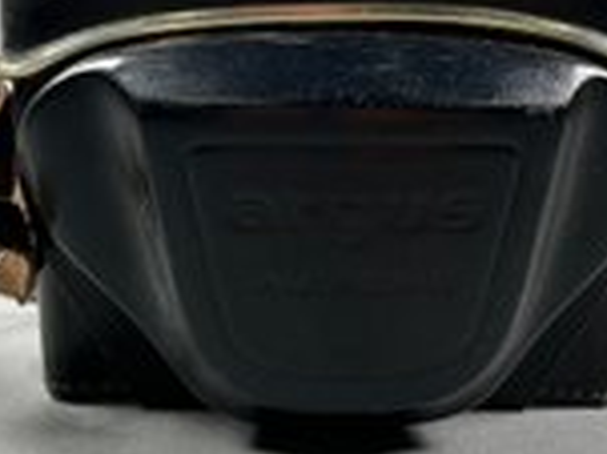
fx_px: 1034
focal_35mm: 59
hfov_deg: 32.7
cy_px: 239
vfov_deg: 24.8
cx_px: 344
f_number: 1.5
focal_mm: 5.7
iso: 50
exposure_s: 1/374
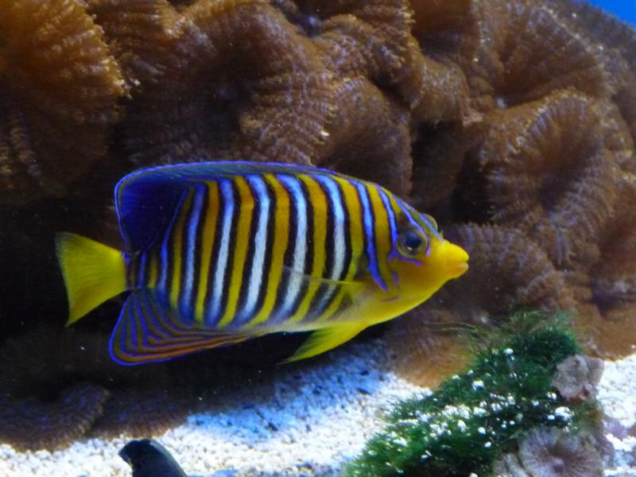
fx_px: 4557
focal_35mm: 248
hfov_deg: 8.0
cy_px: 238
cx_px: 318
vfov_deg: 6.0
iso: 800
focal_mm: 31.2
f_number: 3.7
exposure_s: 1/80
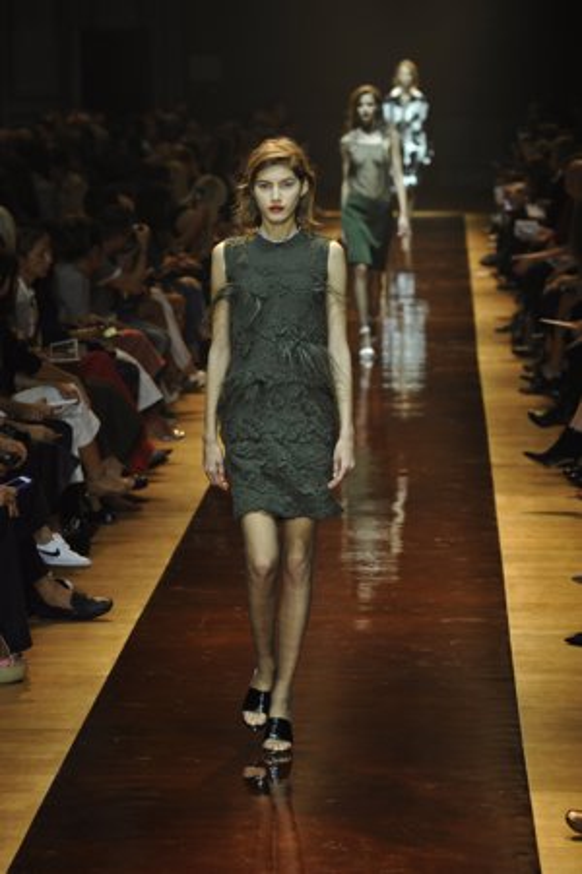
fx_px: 3521
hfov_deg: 9.4
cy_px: 437
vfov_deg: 14.2
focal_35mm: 145
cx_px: 291
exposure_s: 1/400
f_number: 5.6
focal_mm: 145
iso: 2000
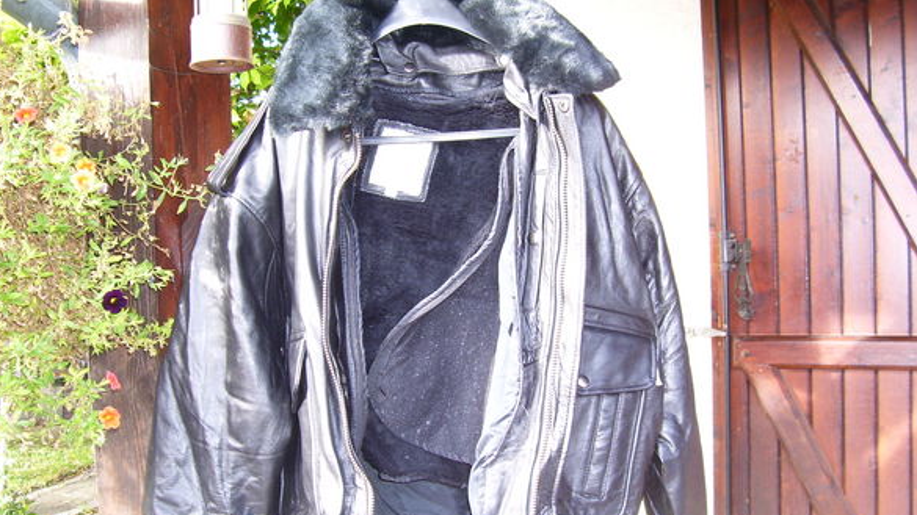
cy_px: 277
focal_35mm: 38
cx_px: 448
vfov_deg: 31.2
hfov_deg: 52.8
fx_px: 924
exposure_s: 1/60
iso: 80
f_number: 2.7
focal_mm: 5.6
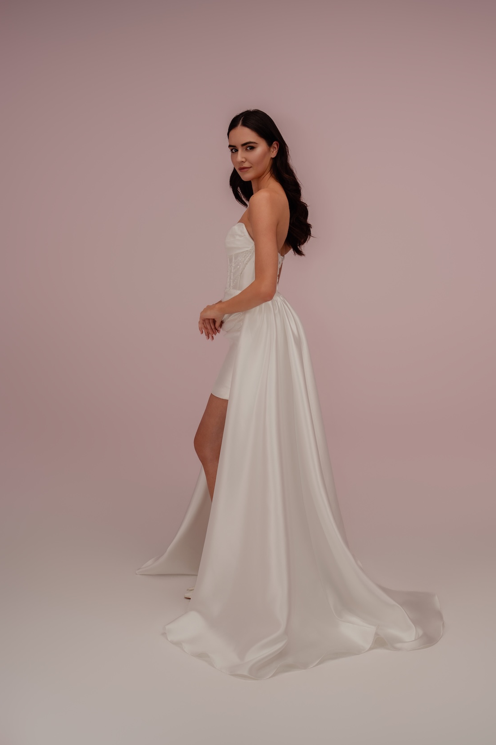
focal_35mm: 39
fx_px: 806
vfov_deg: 49.5
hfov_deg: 34.2
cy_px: 362
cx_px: 259
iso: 100
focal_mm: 36
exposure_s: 1/250
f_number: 4
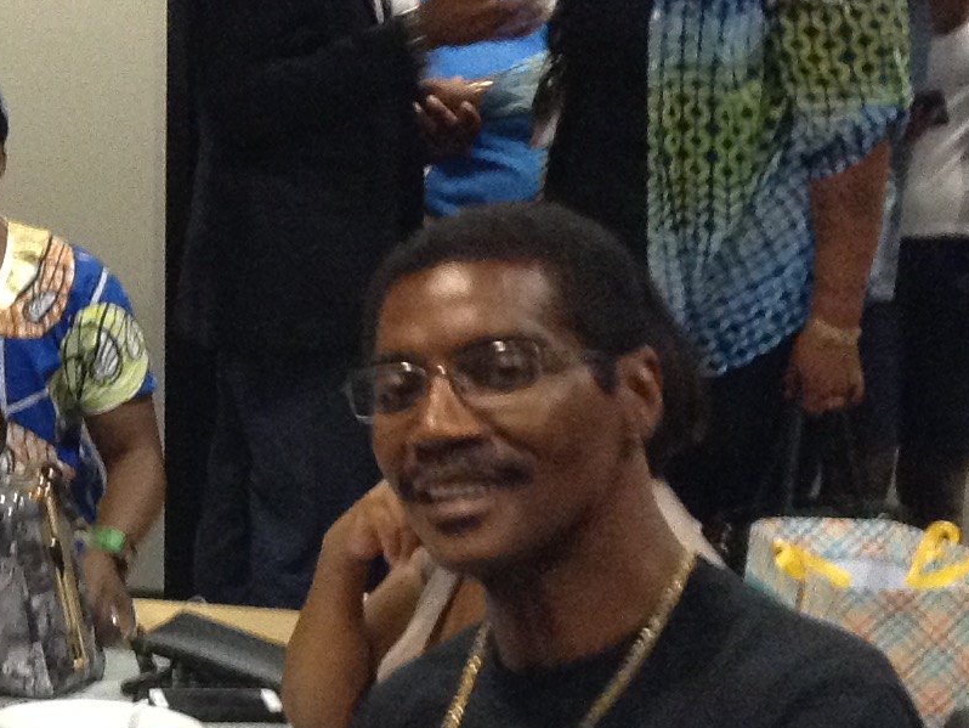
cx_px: -443
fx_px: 2996
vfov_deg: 13.8
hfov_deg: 16.8
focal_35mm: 107
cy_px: 591
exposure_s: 1/20
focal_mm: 3.3
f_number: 2.4
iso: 250
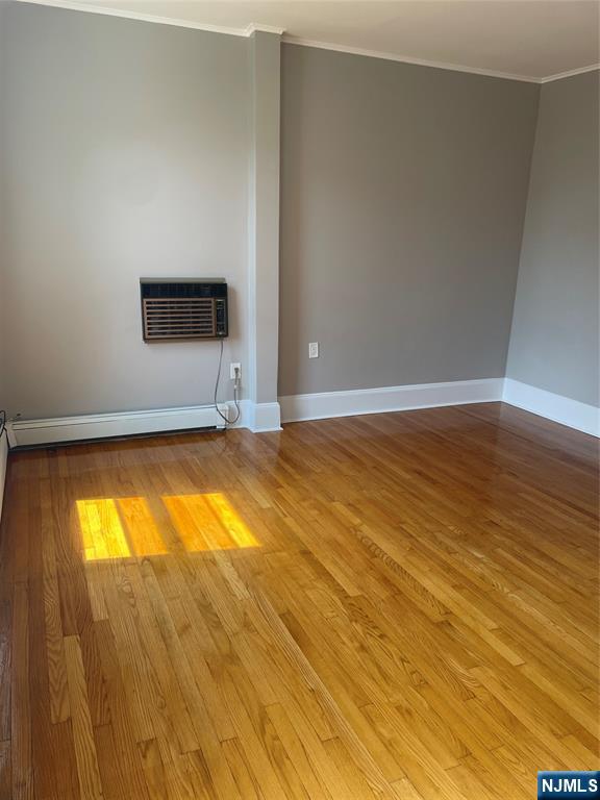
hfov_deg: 53.1
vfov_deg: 67.3
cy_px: 400
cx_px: 300
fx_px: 601
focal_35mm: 26
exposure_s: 1/121
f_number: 1.6
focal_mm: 4.2
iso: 40
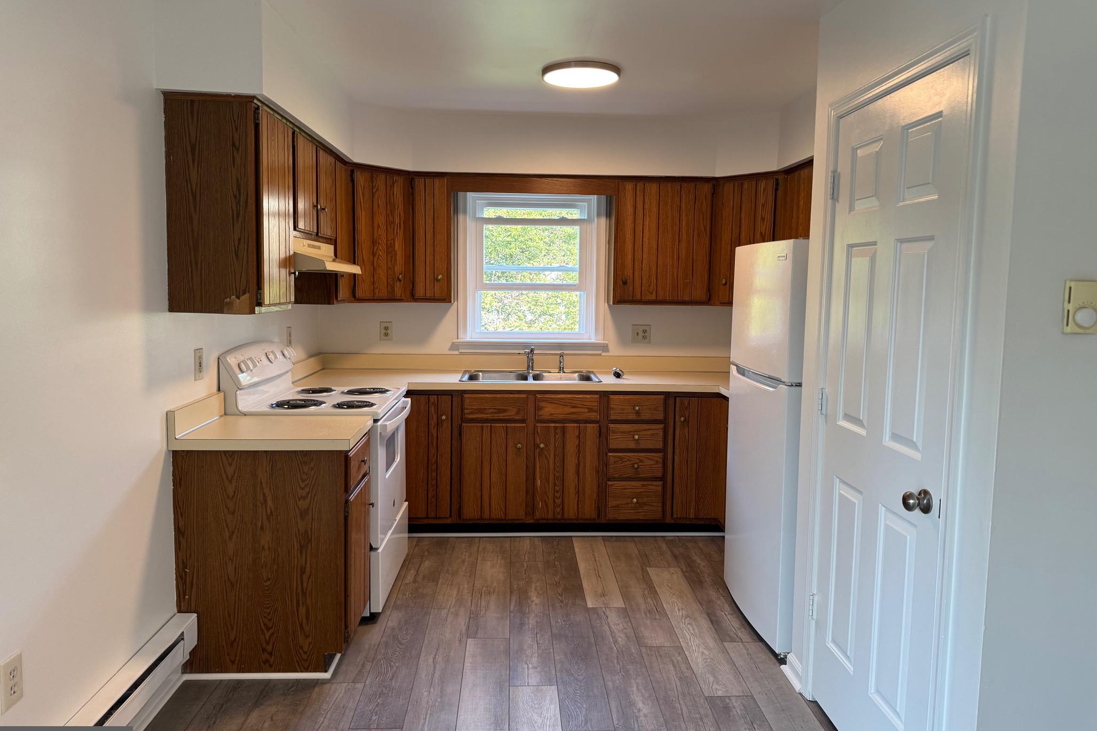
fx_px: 762
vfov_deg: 51.3
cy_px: 358
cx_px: 548
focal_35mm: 25
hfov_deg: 71.5
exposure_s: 1/120
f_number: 1.78
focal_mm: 6.76
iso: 160
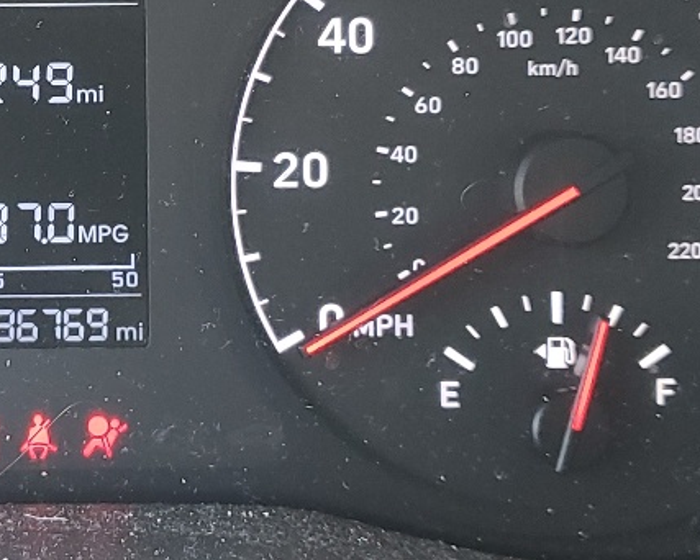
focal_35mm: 95
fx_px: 1969
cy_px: 157
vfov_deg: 16.1
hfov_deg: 19.5
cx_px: -15
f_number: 1.5
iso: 77
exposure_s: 1/60.2
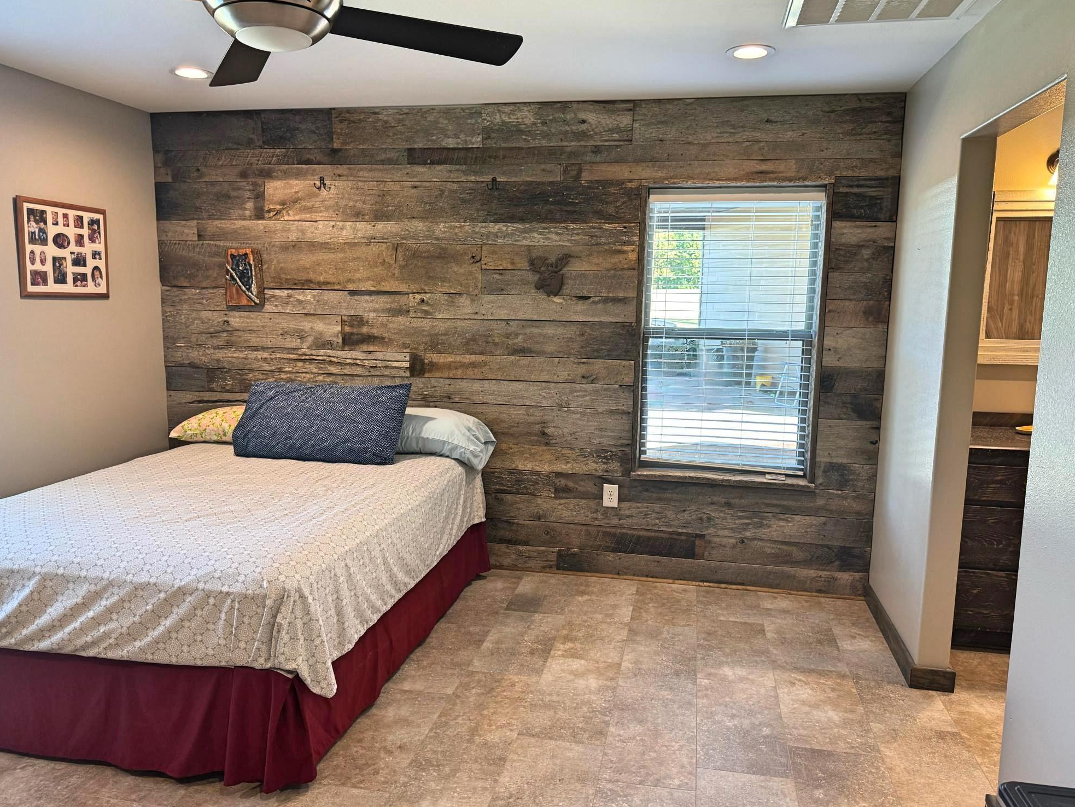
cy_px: 404
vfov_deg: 54.9
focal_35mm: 25
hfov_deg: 69.4
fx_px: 776
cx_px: 550
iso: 160
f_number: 1.78
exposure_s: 1/60
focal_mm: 6.76
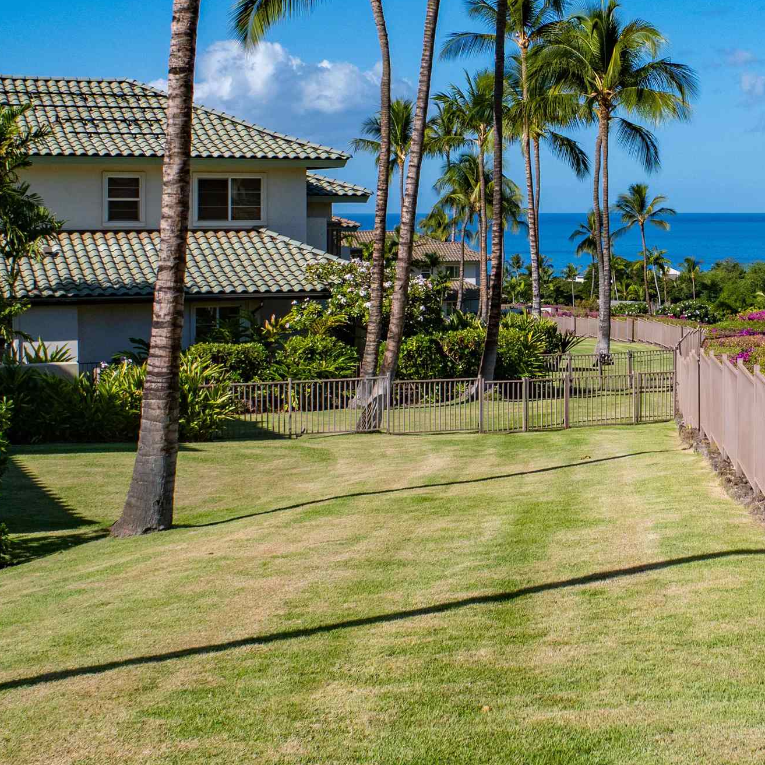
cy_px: 235
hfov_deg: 27.0
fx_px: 1550
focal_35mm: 62
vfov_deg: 27.5
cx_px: 645
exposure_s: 1/800
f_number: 5.6
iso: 400
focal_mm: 15
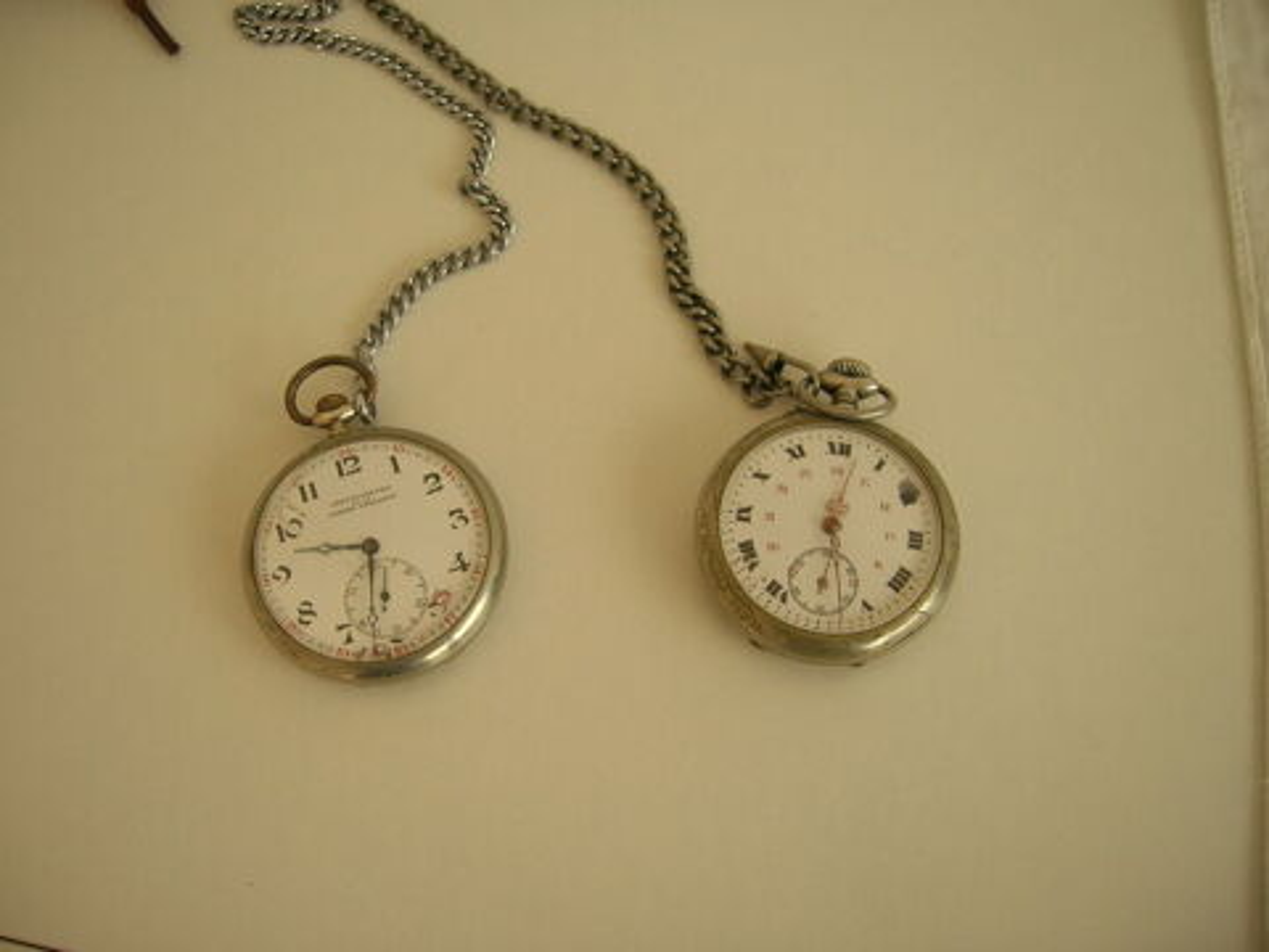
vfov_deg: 41.8
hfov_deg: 54.0
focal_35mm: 34
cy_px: 476
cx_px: 634
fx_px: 1246
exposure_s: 1/77.7
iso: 50
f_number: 2.9
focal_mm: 5.7
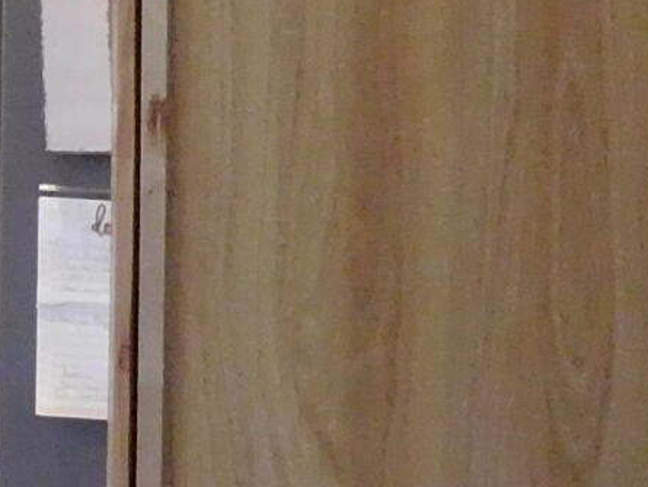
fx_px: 2902
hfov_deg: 10.4
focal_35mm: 155
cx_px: -1063
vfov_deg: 9.4
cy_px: -124
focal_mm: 4
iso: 400
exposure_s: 1/25
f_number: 3
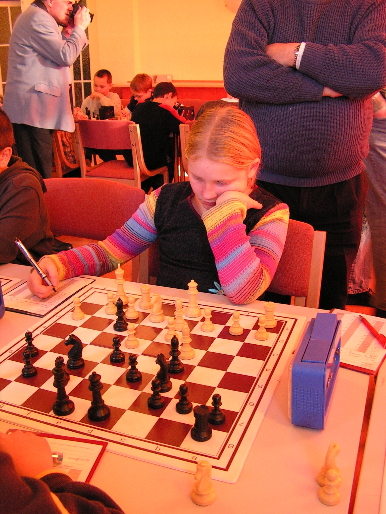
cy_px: 257
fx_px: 535
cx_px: 193
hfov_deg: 39.7
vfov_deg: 51.4
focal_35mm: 36
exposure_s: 1/40
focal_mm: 6
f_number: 3.2
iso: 160
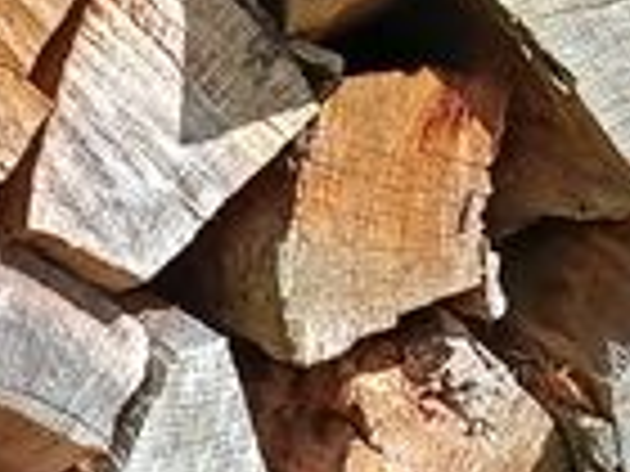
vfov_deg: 8.4
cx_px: 76
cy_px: 764
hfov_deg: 11.5
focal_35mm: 171
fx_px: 3112
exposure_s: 1/298
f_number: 1.7
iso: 50
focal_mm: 5.24
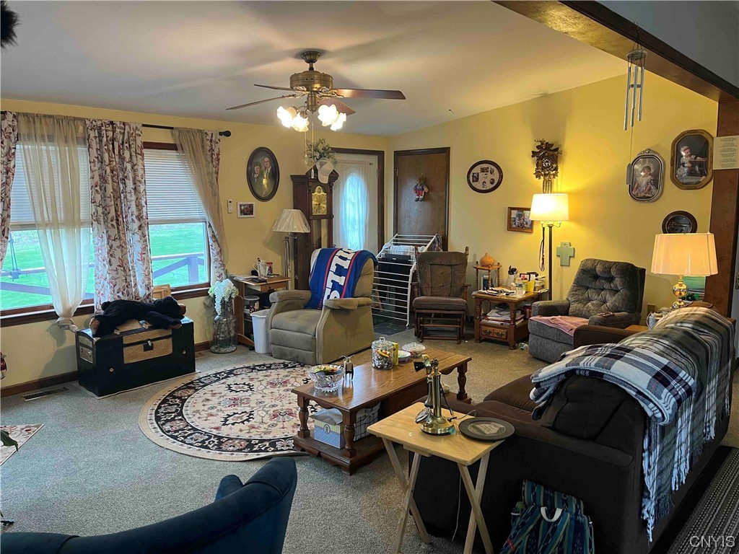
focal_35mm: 26
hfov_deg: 67.3
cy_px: 277
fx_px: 555
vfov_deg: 53.1
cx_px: 370
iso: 80
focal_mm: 5.1
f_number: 1.6
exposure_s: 1/60
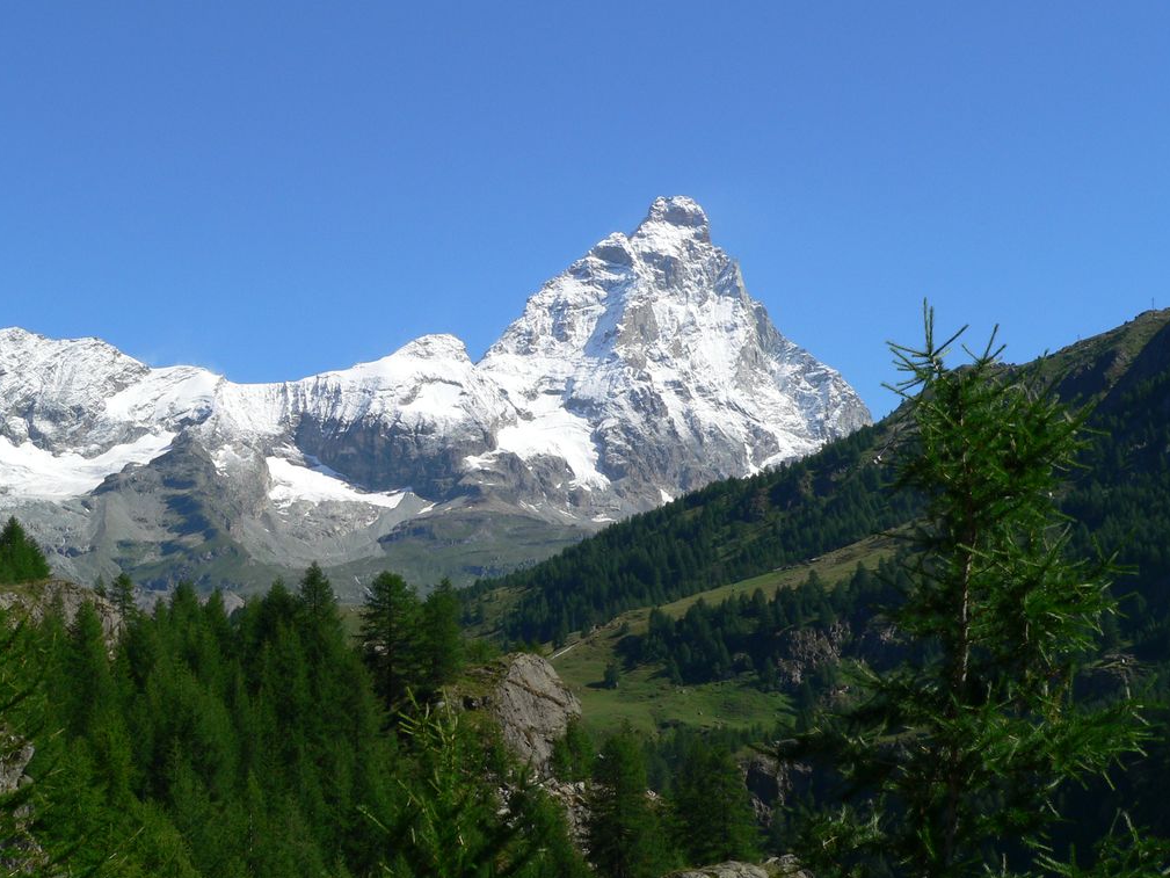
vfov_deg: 21.9
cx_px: 582
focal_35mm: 67
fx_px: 2265
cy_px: 436
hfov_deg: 29.0
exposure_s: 1/250
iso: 80
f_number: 8
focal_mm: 11
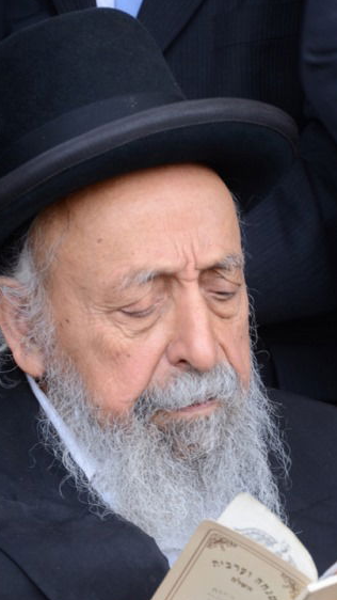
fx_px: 3015
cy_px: 390
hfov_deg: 6.4
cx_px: 140
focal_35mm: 190
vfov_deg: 11.3
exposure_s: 1/80
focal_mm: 85
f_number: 5.6
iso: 400
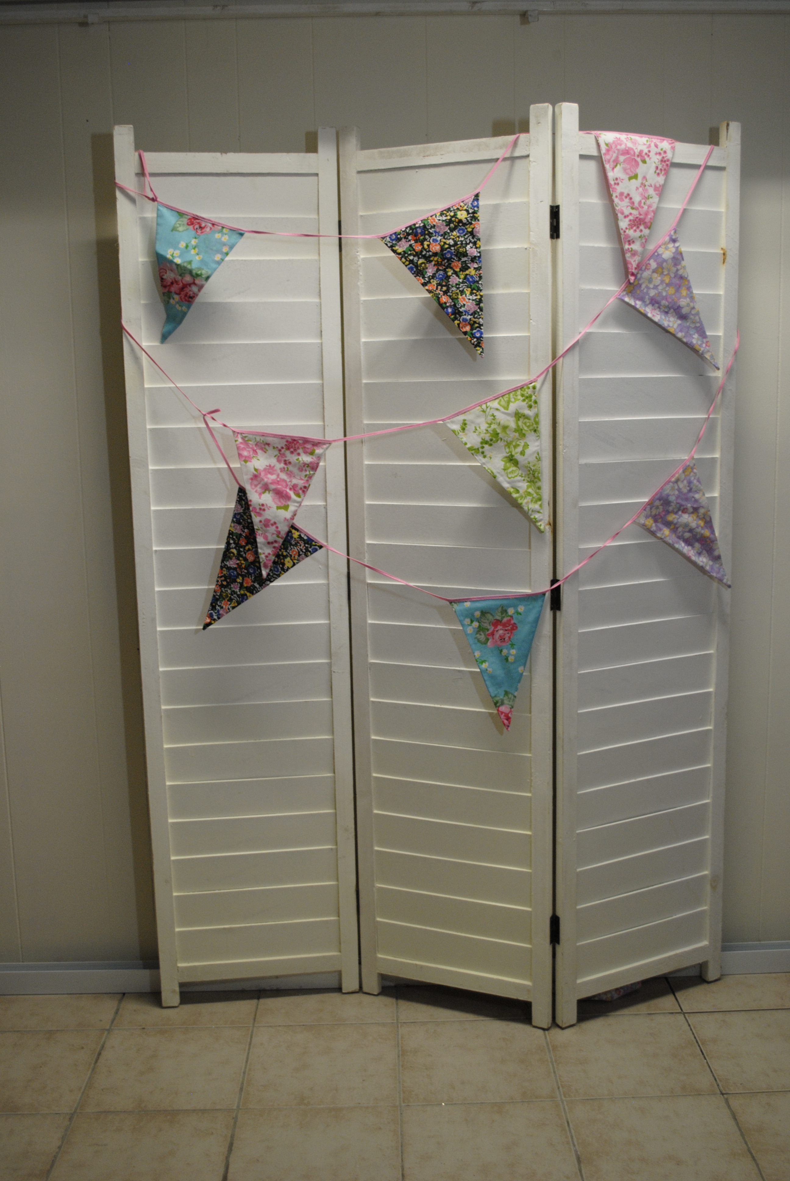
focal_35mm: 36
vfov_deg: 53.1
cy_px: 590
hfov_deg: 37.0
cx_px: 395
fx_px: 1182
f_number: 4
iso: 400
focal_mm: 24
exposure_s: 1/40
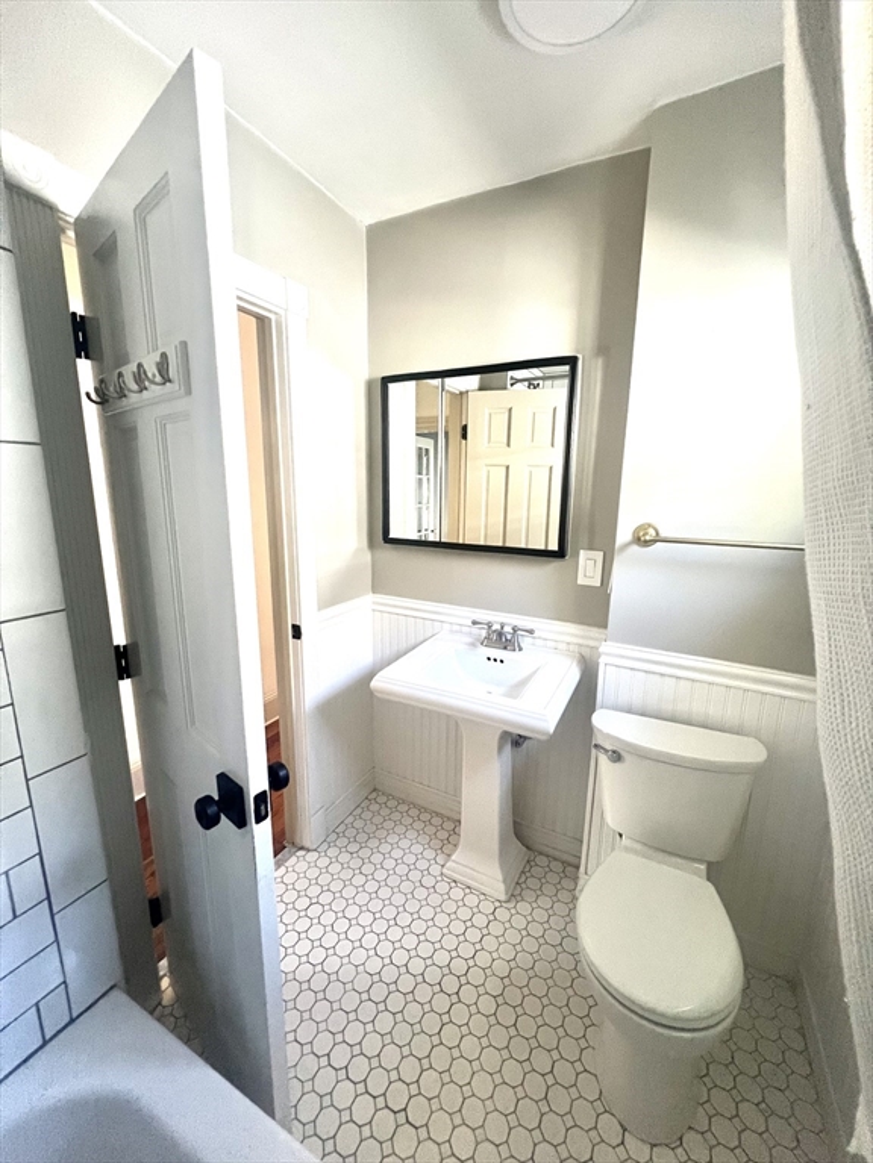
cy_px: 582
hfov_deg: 89.9
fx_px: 437
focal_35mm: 13
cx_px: 436
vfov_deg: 106.2
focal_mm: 1.57
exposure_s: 1/60
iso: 320
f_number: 1.8
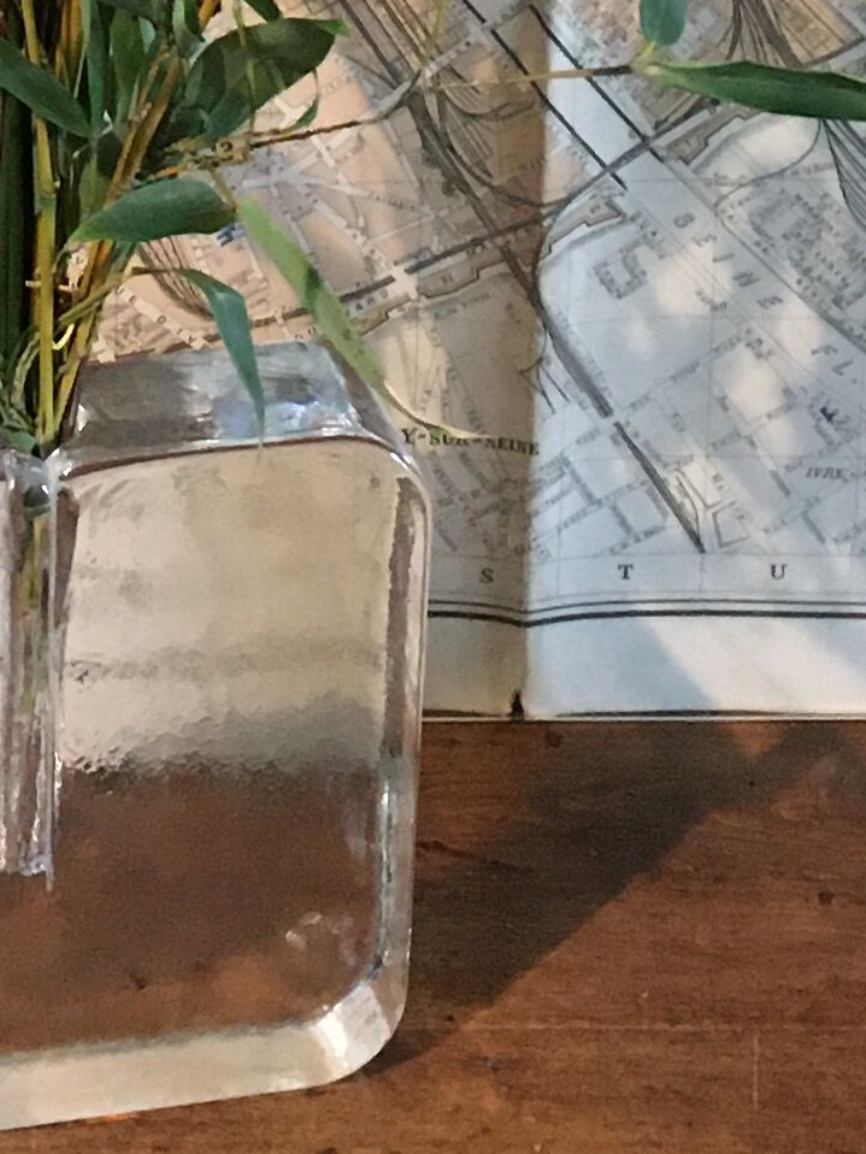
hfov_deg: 11.9
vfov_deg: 15.0
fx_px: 4068
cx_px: -117
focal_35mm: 122
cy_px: -552
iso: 200
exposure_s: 1/17
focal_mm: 4.15
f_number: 2.2
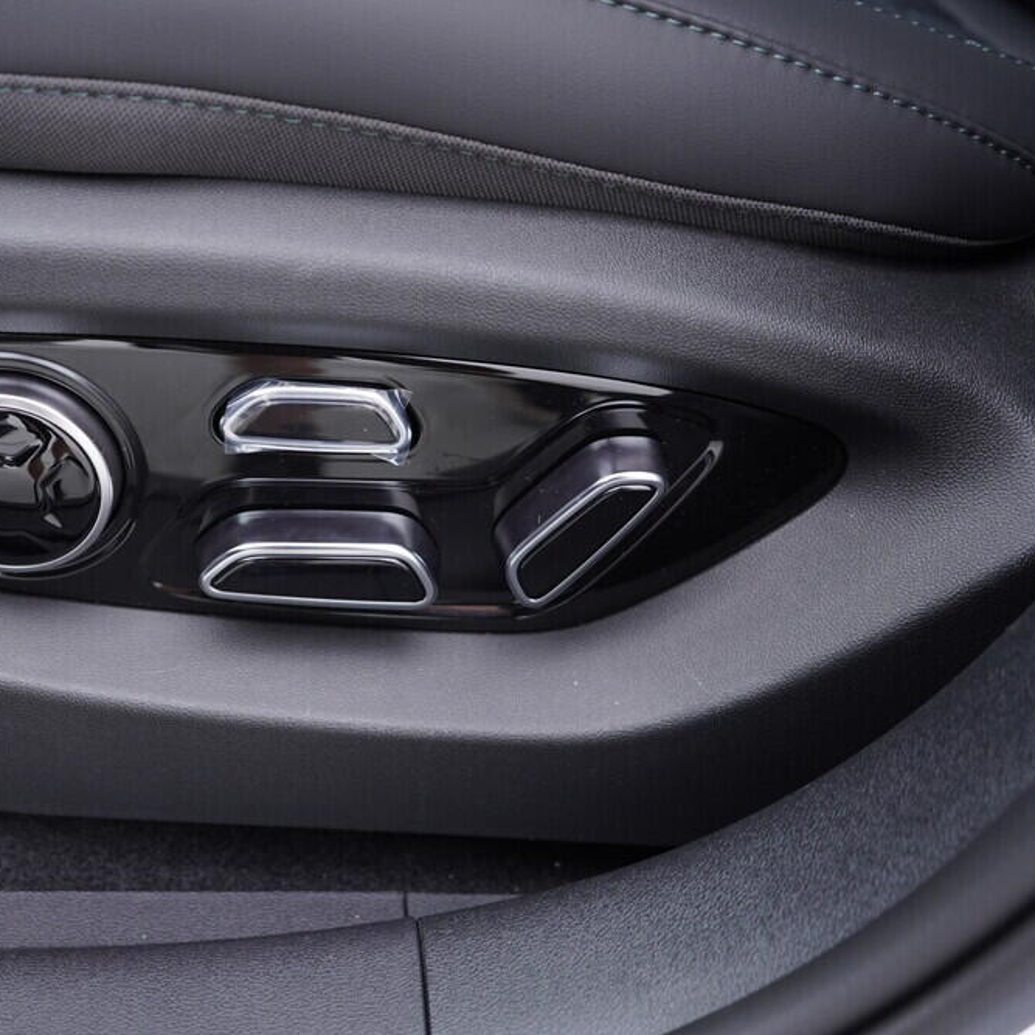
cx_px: 287
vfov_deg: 36.1
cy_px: 514
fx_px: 1590
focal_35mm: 47
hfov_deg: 35.4
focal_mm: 24
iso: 200
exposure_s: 1/40
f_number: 2.8
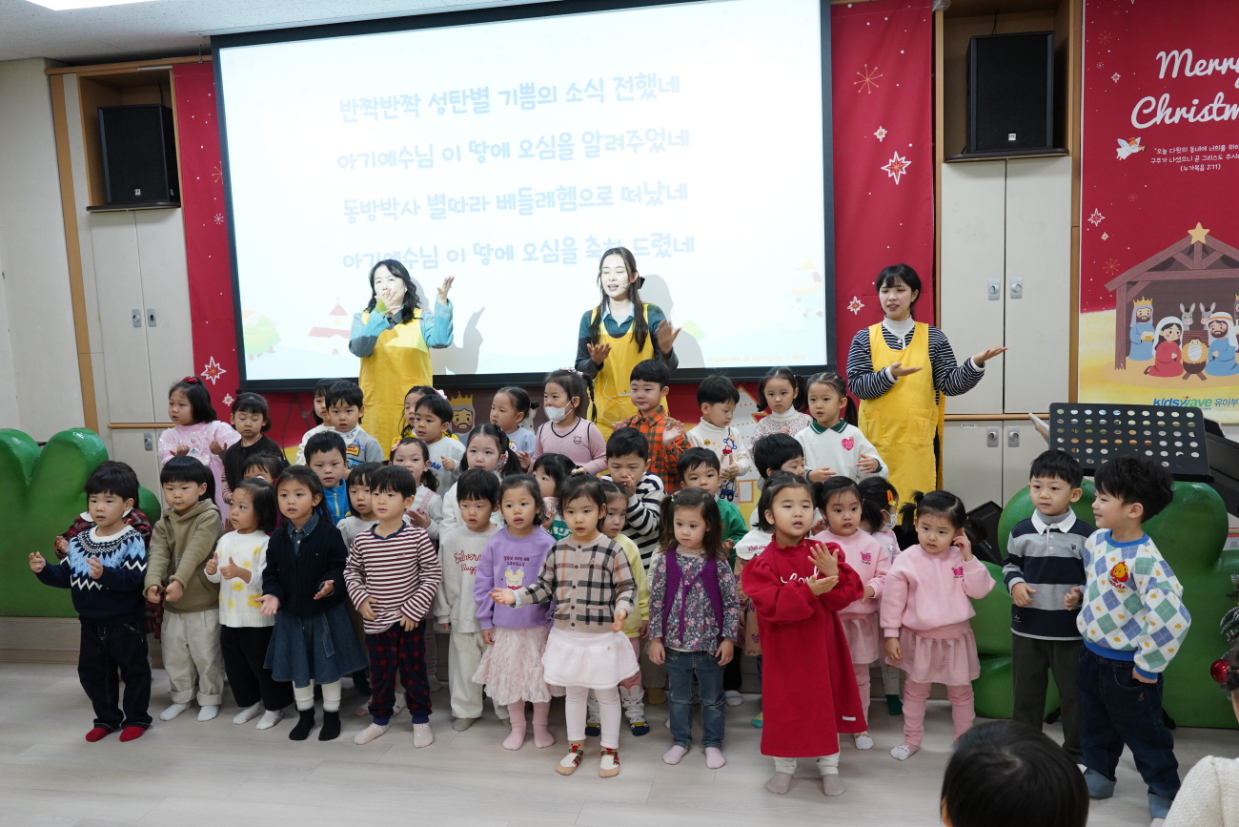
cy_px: 414
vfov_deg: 45.0
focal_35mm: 29
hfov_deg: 63.7
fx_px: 998
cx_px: 620
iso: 2500
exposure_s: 1/100
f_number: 6.3
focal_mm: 29
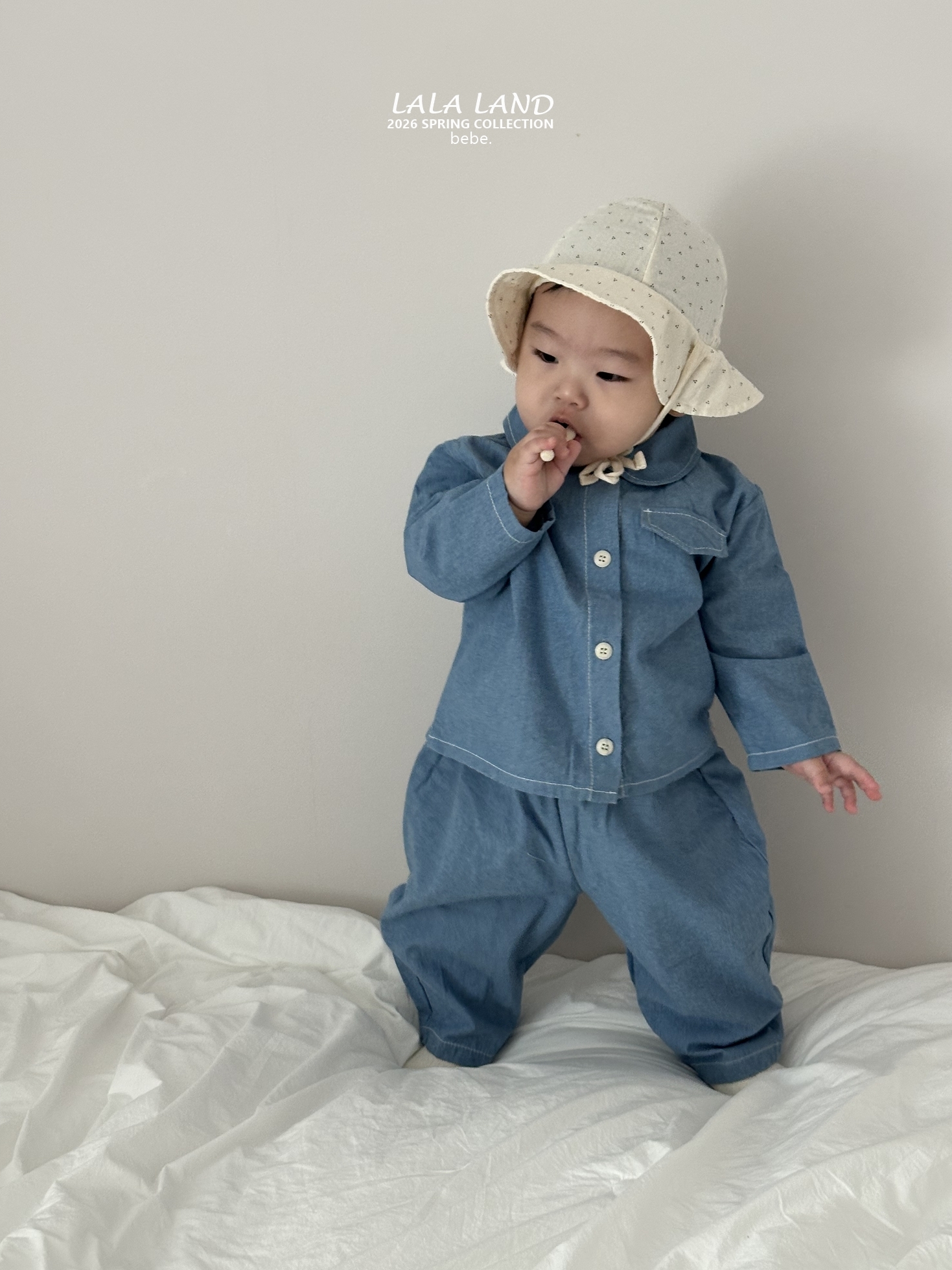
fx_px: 1797
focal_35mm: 49
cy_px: 642
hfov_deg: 29.7
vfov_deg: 38.9
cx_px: 471
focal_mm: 6.86
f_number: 1.78
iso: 200
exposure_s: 1/60
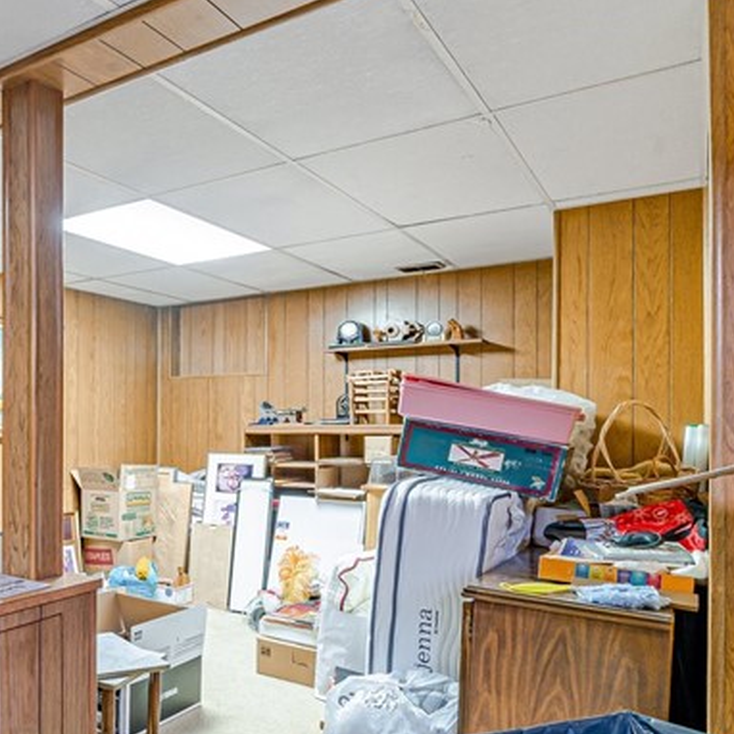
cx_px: 42
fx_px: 696
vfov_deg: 55.5
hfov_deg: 48.3
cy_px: 401
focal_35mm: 29
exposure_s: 1
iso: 50
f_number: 11
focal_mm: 12
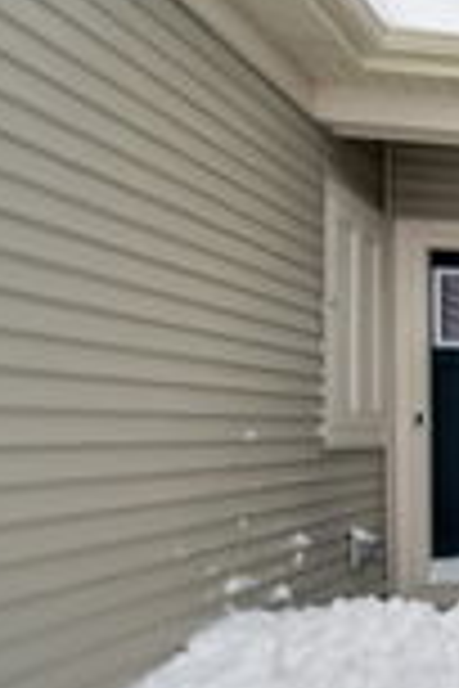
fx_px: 899
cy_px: 400
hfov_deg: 16.1
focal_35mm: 47
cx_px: 1053
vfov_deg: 41.8
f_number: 8
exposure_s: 1/8000
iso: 400
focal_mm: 10
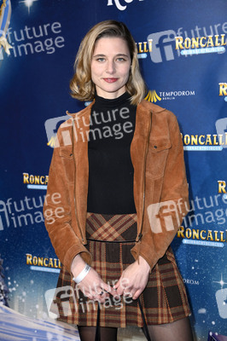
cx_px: 114
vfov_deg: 22.6
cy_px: 170
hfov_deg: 15.2
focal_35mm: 90
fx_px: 853
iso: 1250
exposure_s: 1/250
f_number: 5.6
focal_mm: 90
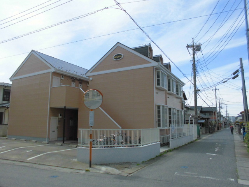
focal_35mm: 26
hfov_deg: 67.3
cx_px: 124
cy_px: 94
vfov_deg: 53.1
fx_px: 187
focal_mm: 4.6
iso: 100
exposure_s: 1/640
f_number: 3.5
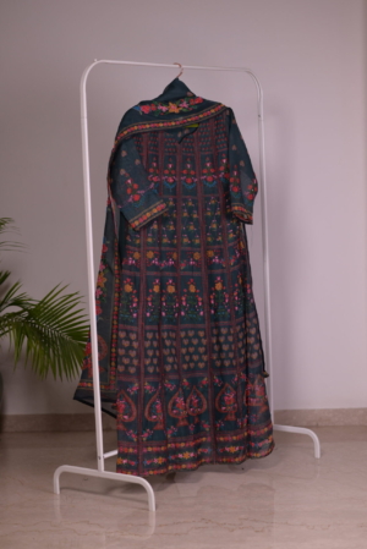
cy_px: 274
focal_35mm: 85
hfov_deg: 16.1
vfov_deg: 23.9
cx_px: 184
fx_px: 1298
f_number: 2.5
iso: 200
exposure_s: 1/200
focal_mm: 85
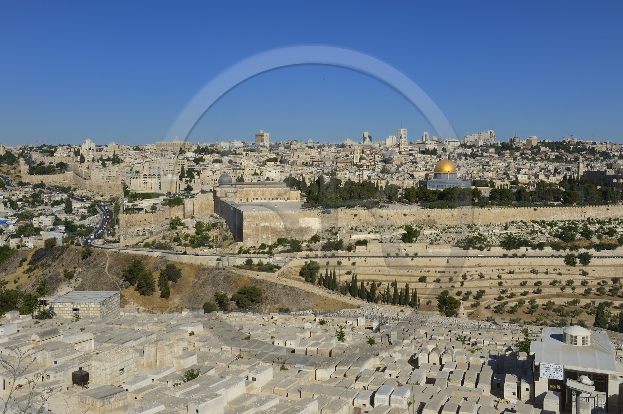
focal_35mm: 40
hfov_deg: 48.5
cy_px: 207
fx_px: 692
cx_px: 312
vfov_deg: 33.3
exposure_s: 1/320
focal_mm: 40
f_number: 14
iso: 200
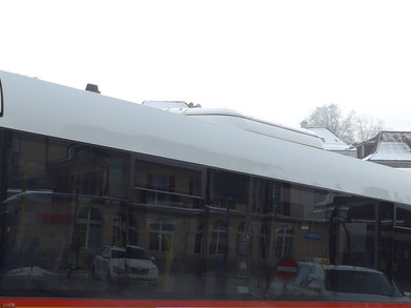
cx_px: -24
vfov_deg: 16.6
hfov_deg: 21.1
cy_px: 166
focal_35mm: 89
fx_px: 1056
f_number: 2.8
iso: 80
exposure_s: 1/640
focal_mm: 6
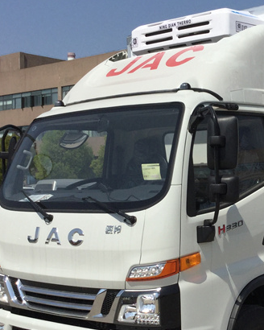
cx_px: 233
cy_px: 211
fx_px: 576
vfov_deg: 31.8
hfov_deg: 25.1
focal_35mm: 59
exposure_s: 1/3135
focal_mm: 3.3
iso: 25
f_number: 2.4
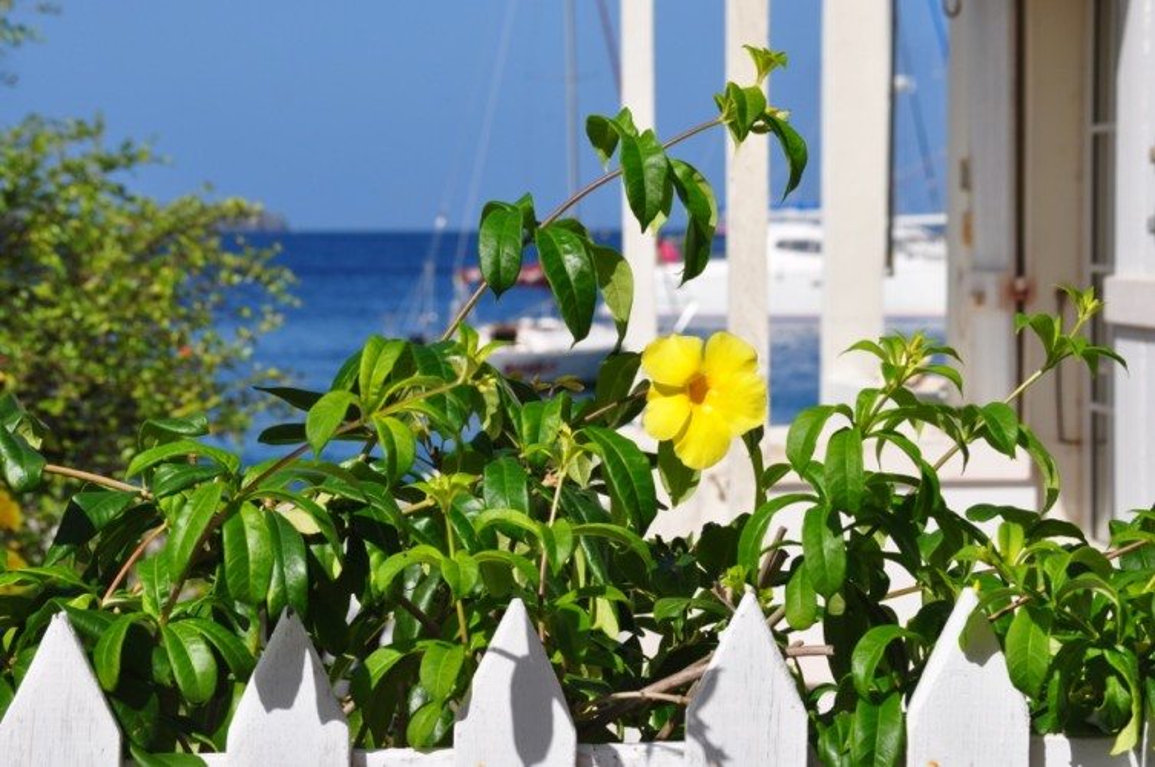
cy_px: 384
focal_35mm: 147
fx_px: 4710
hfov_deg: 14.0
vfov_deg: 9.3
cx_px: 578
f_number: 11
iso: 200
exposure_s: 1/500
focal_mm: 98
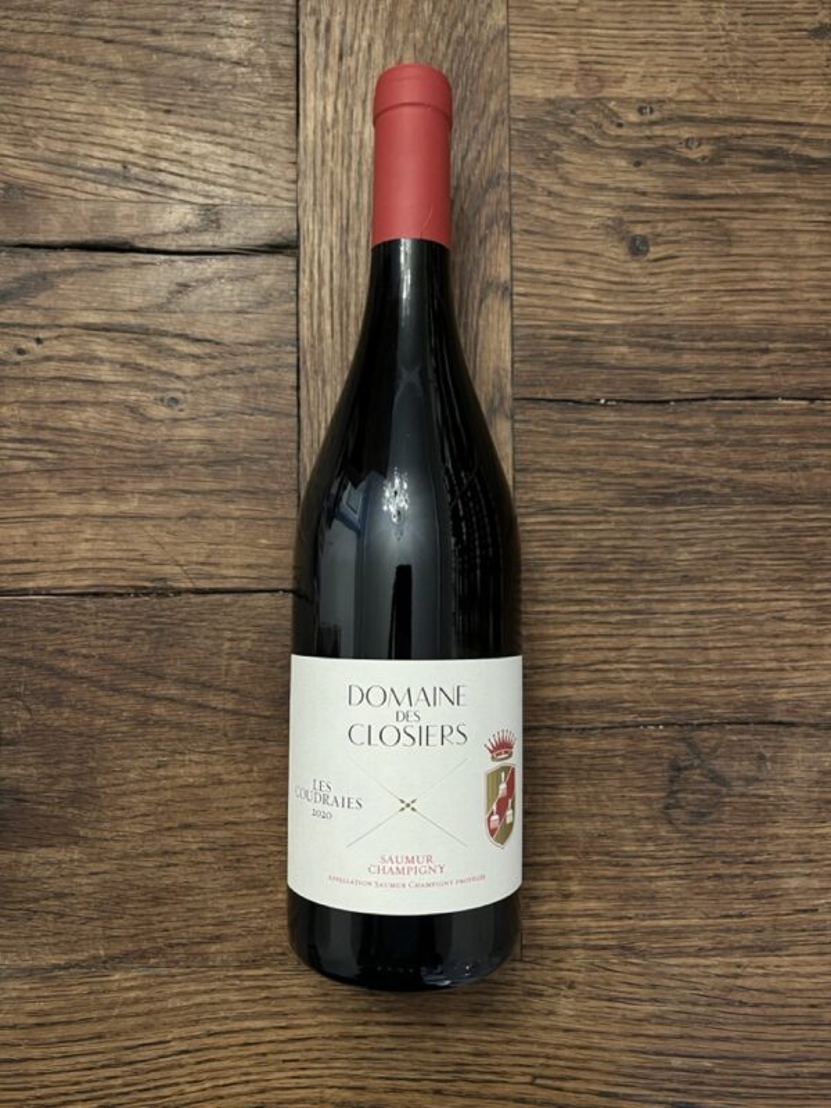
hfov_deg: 53.1
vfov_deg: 67.3
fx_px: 832
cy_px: 554
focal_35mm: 26
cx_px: 416
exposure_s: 1/50
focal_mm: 5.1
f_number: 1.6
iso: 400
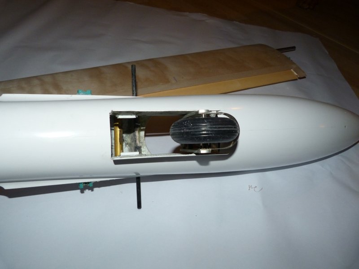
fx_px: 259
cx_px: 180
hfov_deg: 69.4
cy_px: 134
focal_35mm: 25
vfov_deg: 54.9
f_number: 2.8
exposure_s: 1/60
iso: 160
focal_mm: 4.5
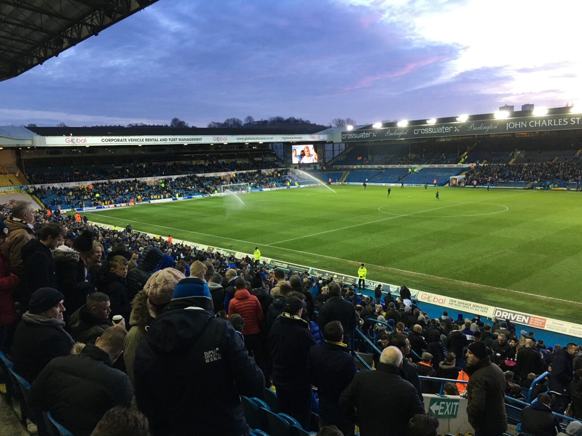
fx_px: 488
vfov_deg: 48.2
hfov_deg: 61.7
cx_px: 291
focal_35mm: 29
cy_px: 218
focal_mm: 4.15
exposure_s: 1/33
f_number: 2.2
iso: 64
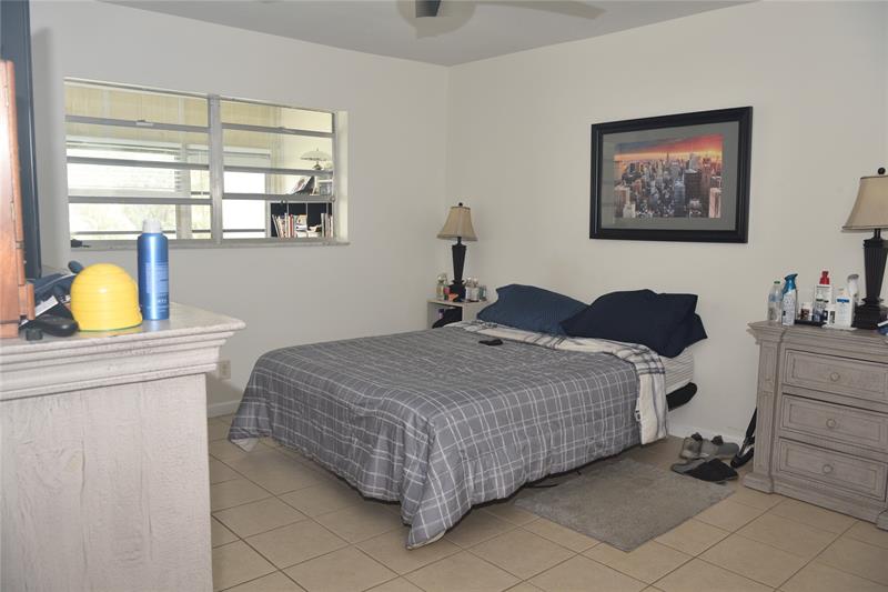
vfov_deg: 44.9
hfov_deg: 63.7
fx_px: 715
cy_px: 296
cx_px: 444
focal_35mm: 29
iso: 1000
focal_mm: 29
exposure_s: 1/60
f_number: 8
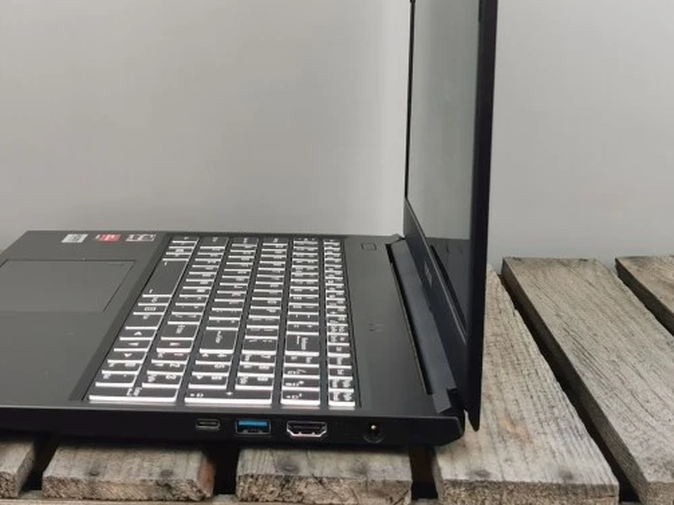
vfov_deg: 20.8
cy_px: 127
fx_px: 1363
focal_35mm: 70
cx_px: 237
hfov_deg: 27.6
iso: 50
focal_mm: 5.56
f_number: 1.6
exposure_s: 1/258
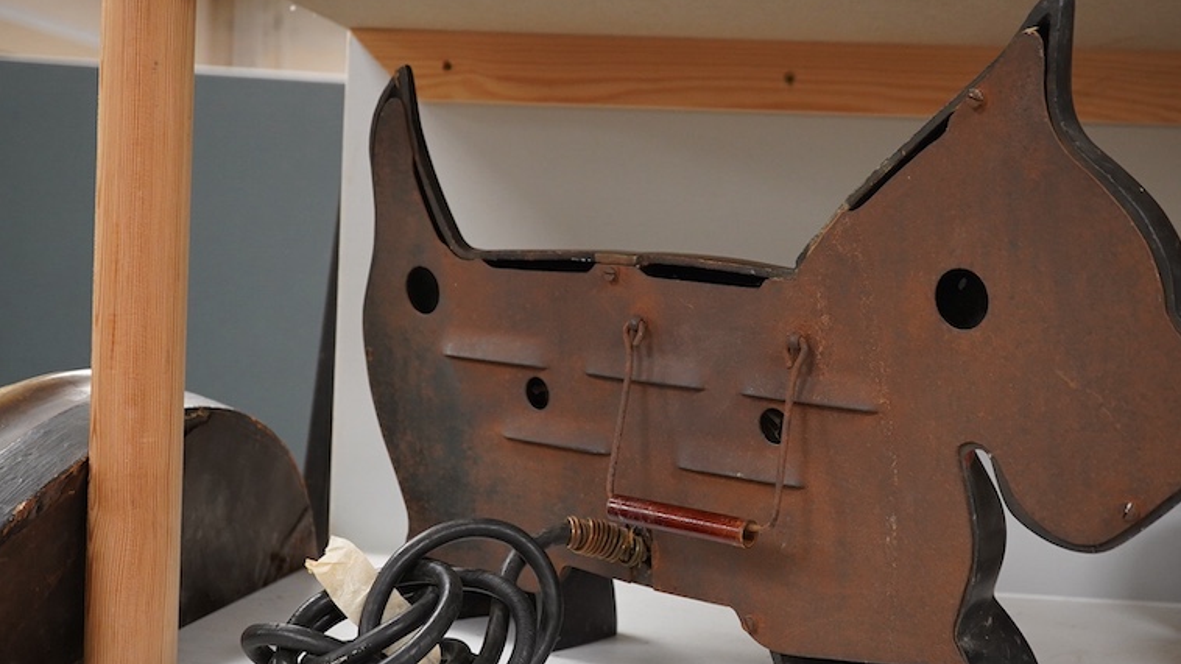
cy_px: 363
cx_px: 689
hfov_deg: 37.1
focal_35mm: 56
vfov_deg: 21.4
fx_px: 1753
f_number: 6.3
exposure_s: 1/125
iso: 1250
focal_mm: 30
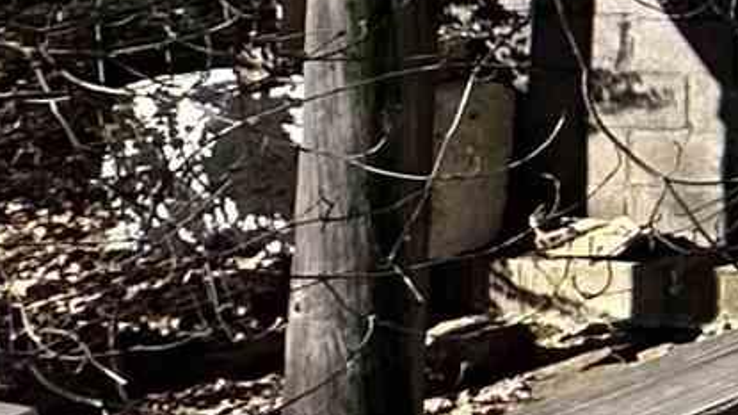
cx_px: 2651
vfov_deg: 9.7
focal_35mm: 113
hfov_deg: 9.3
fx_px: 2210
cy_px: -513
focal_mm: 2.22
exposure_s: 1/924
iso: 50
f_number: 2.2
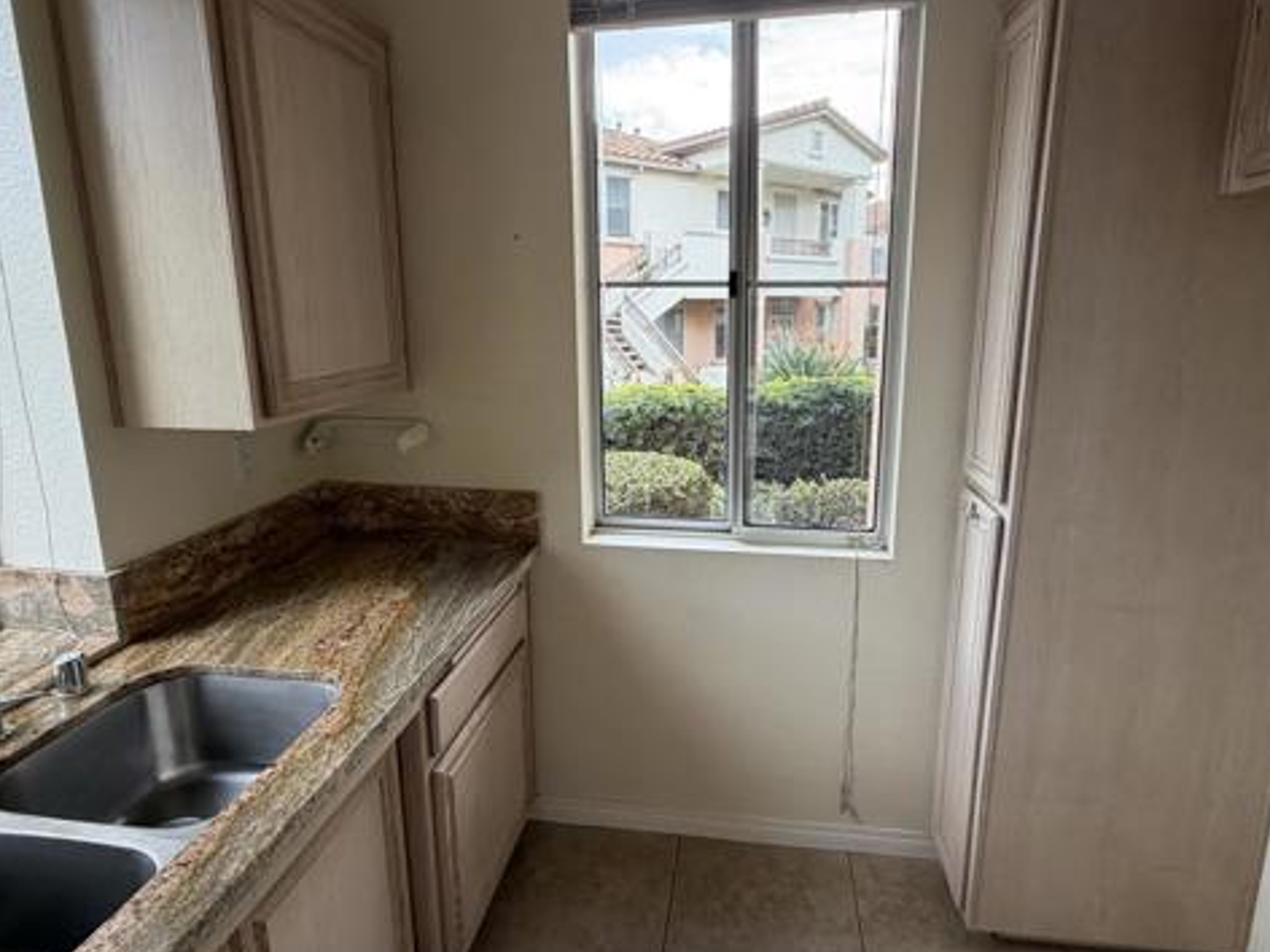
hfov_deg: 84.5
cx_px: 686
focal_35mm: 19
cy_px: 428
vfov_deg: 68.5
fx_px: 697
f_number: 2.2
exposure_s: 1/121
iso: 100
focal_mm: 2.22
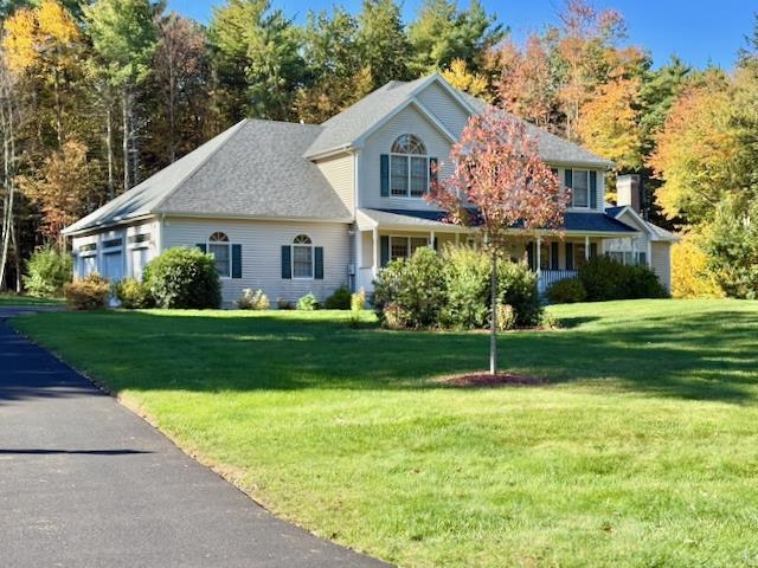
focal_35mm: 48
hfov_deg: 39.7
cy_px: 284
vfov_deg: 30.3
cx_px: 379
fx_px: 1051
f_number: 1.78
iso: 80
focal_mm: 6.76
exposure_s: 1/1642
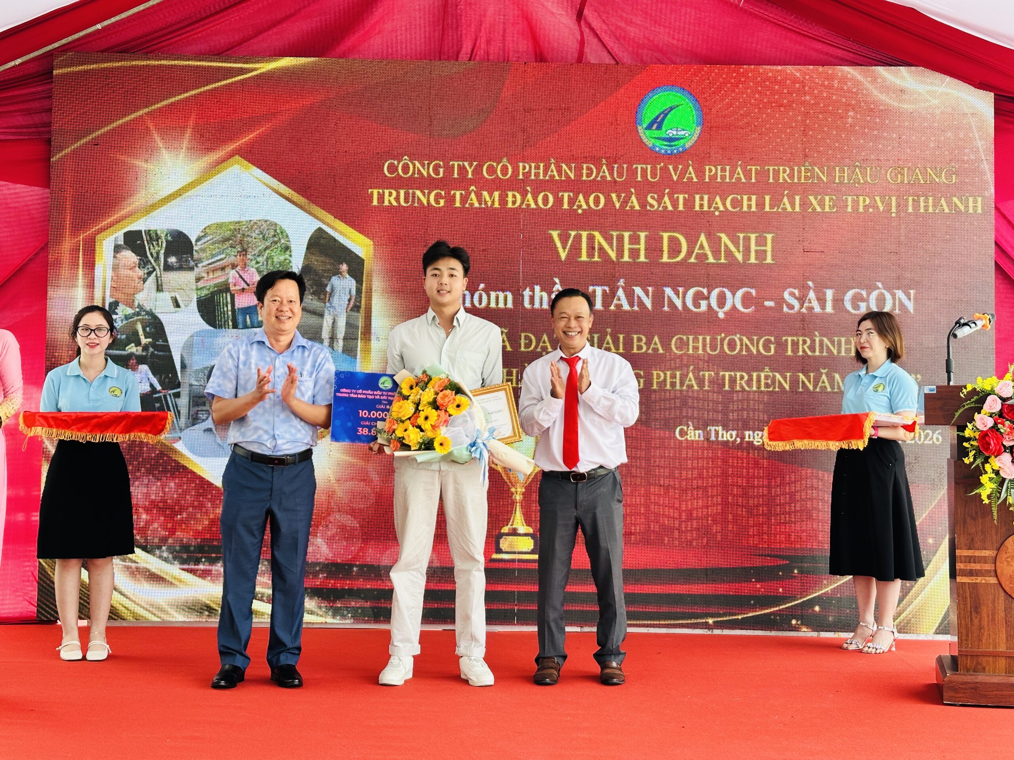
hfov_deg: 39.7
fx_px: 1406
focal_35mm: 48
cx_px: 507
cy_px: 380
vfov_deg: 30.3
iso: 50
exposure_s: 1/158
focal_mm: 6.86
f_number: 1.78
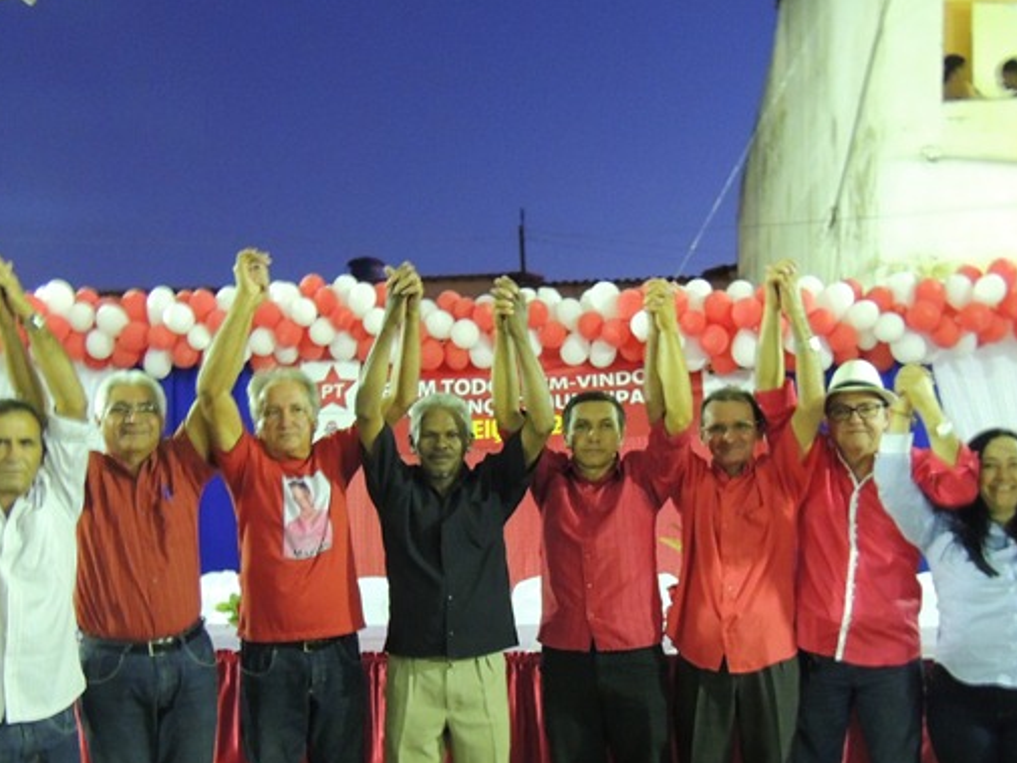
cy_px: 540
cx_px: 455
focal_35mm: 38
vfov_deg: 37.1
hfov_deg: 48.9
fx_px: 1117
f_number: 3
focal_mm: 4.3
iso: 800
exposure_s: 1/8
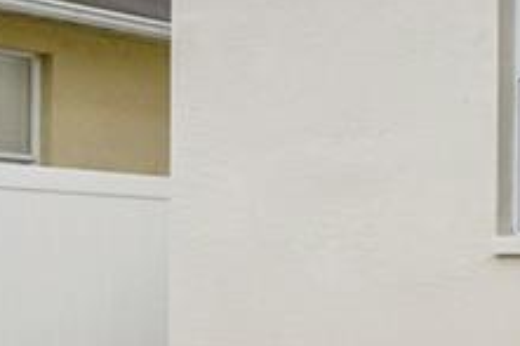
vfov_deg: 15.6
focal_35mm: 87
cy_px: 268
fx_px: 1256
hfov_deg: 11.8
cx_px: 1527
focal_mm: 12
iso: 800
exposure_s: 1/6400
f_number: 4
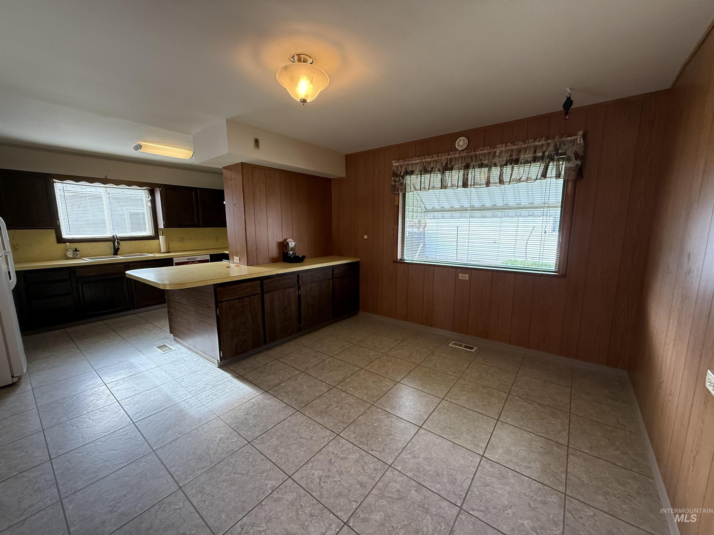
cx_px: 357
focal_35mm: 14
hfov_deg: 102.1
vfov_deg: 85.7
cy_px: 268
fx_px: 289
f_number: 2.2
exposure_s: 1/120
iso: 400
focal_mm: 2.22
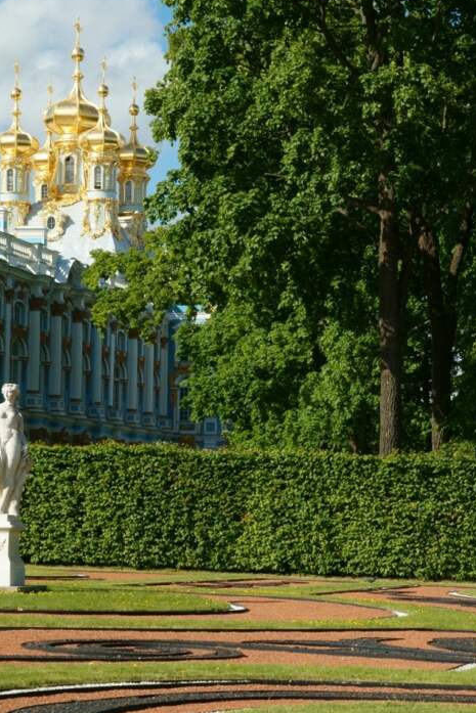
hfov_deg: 13.7
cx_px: 299
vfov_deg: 20.4
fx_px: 1982
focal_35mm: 100
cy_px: 395
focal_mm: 50
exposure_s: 1/100
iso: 100
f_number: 11
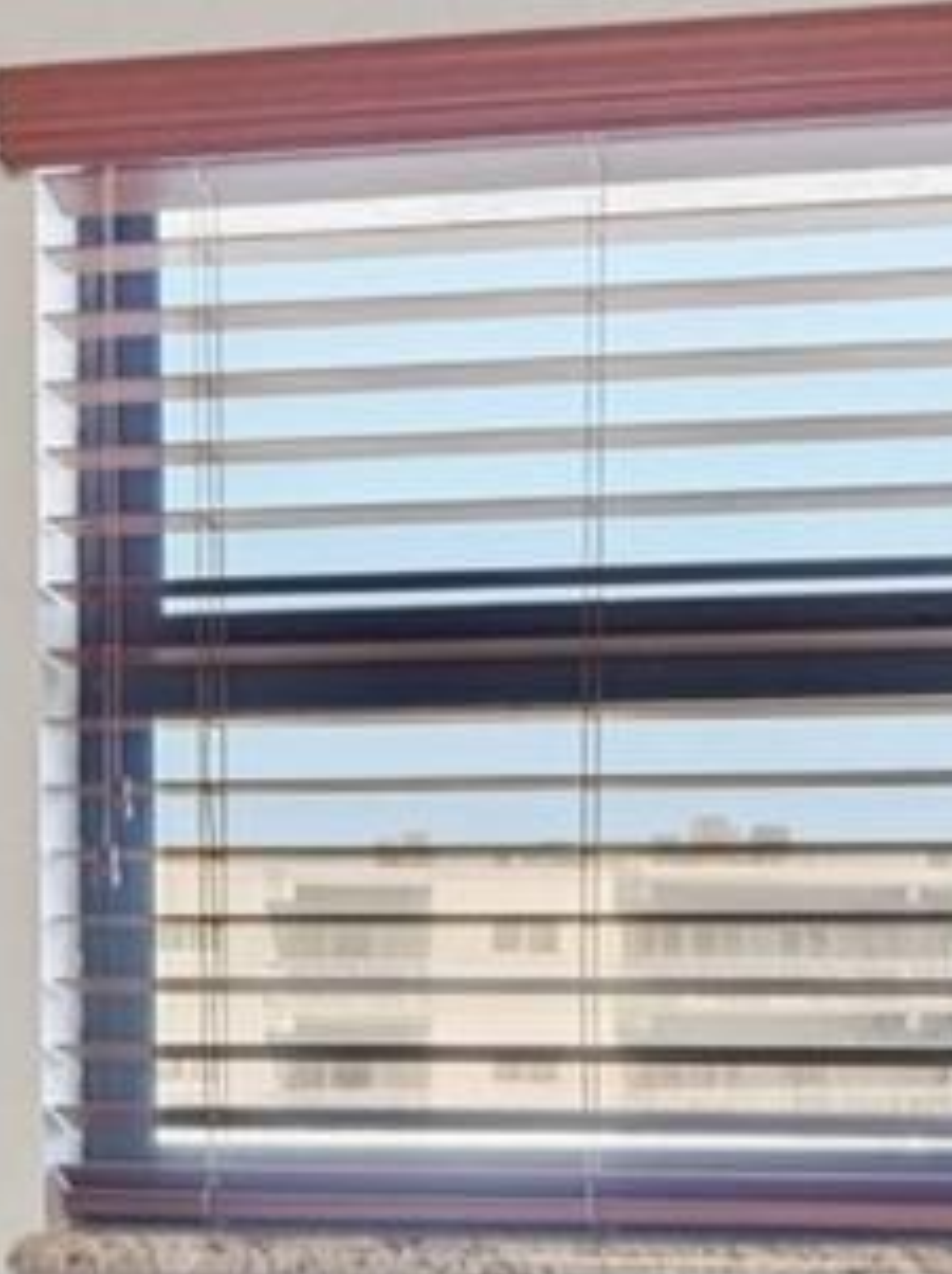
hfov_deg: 16.9
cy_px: 1033
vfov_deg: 22.2
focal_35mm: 87
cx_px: 330
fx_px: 3197
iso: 400
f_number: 8
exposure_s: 1/20
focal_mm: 17
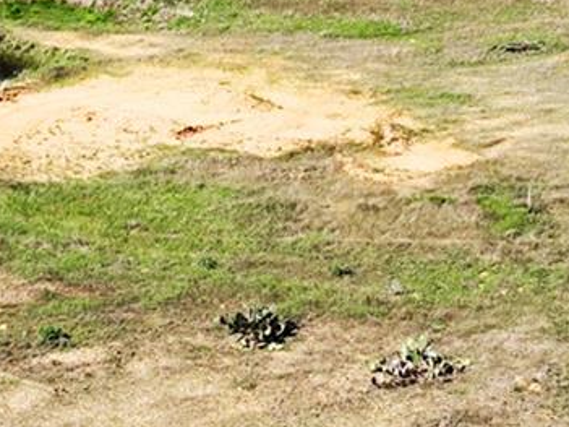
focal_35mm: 140
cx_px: 219
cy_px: -273
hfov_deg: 14.1
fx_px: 2300
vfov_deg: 10.1
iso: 100
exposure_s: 1/2500
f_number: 2.8
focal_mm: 12.29
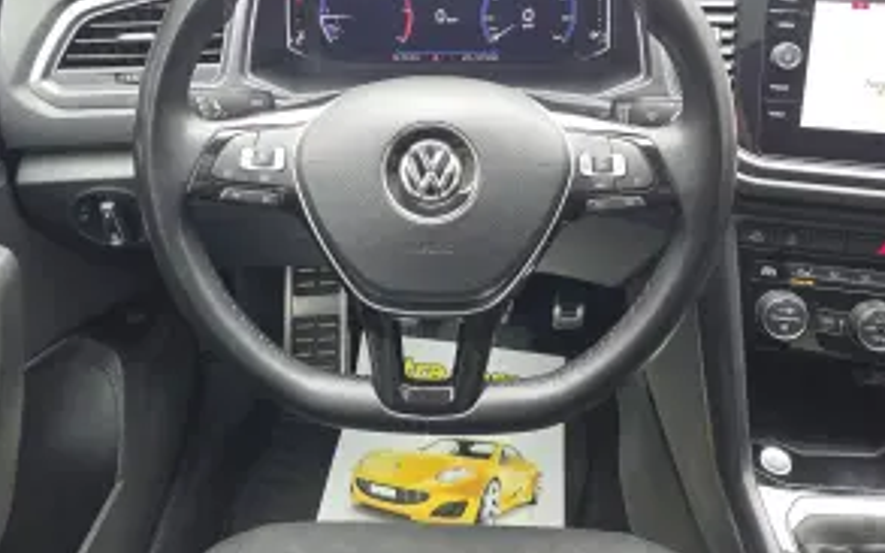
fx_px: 723
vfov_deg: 41.2
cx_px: 441
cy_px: 178
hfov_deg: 62.9
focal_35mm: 30
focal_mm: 6.25
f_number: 1.7
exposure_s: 1/55.9
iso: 160
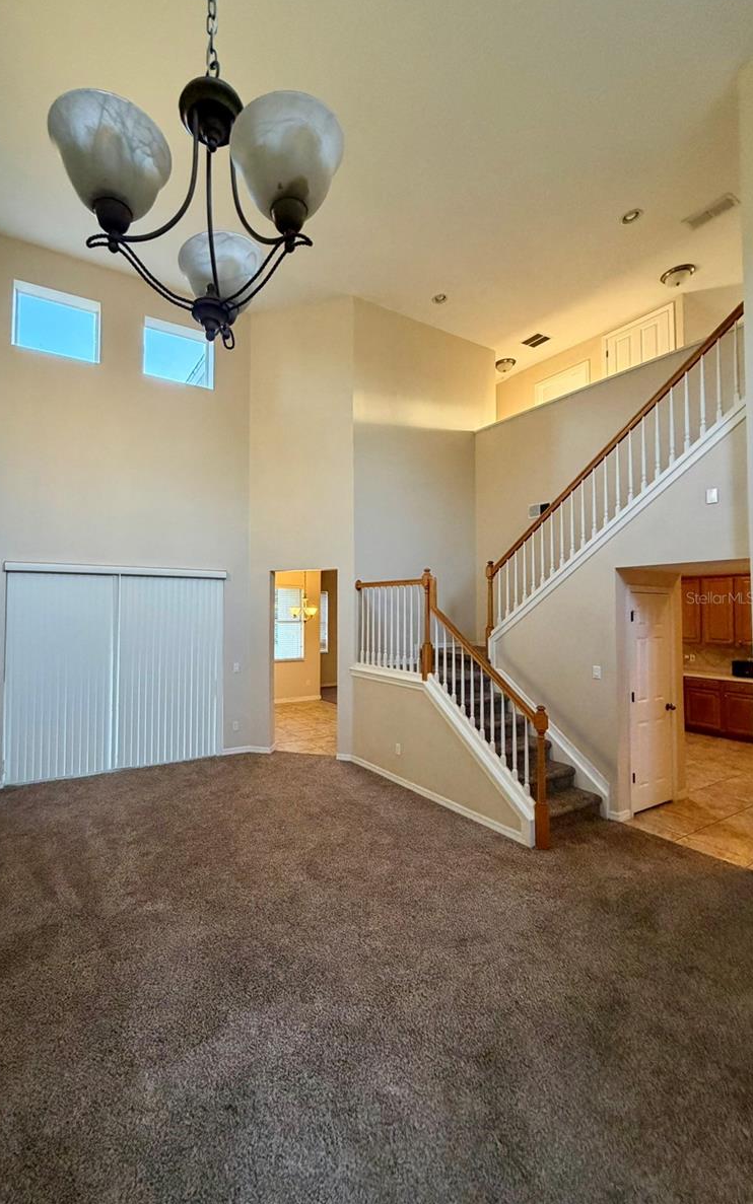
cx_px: 301
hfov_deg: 74.0
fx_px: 492
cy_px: 597
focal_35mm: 15
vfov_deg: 101.5
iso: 250
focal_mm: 2.22
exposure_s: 1/60
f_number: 2.2
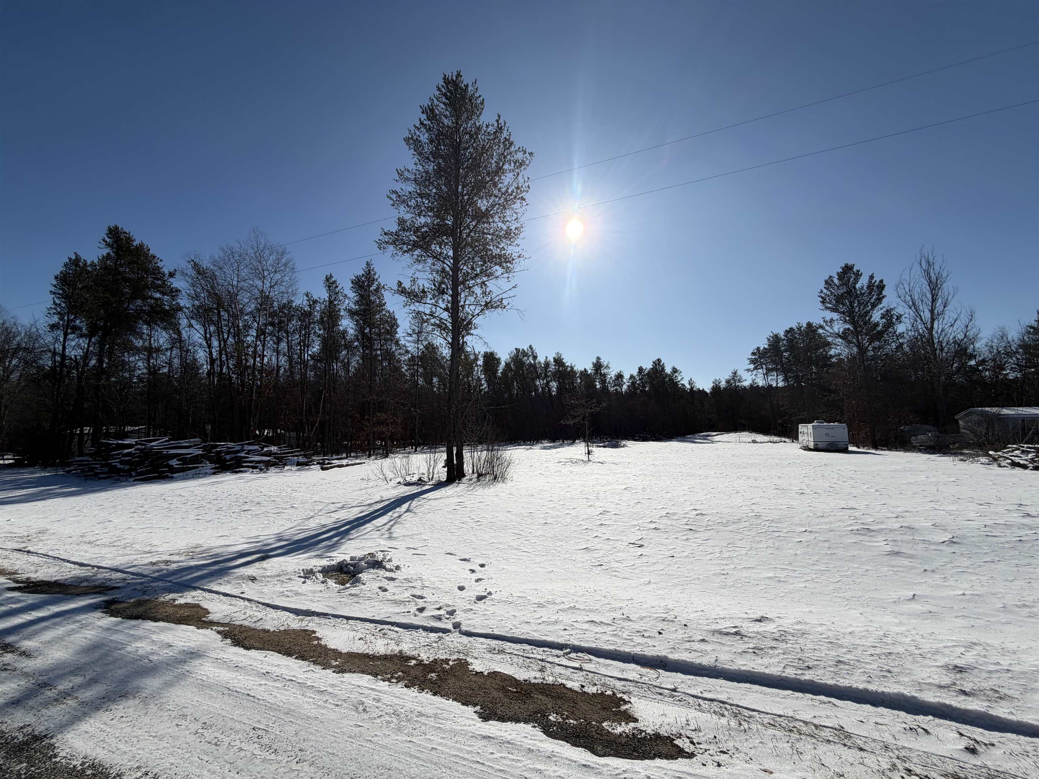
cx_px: 520
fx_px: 420
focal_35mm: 14
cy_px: 390
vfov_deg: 85.7
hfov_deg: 102.1
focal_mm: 2.22
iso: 20
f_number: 2.2
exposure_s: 1/3125
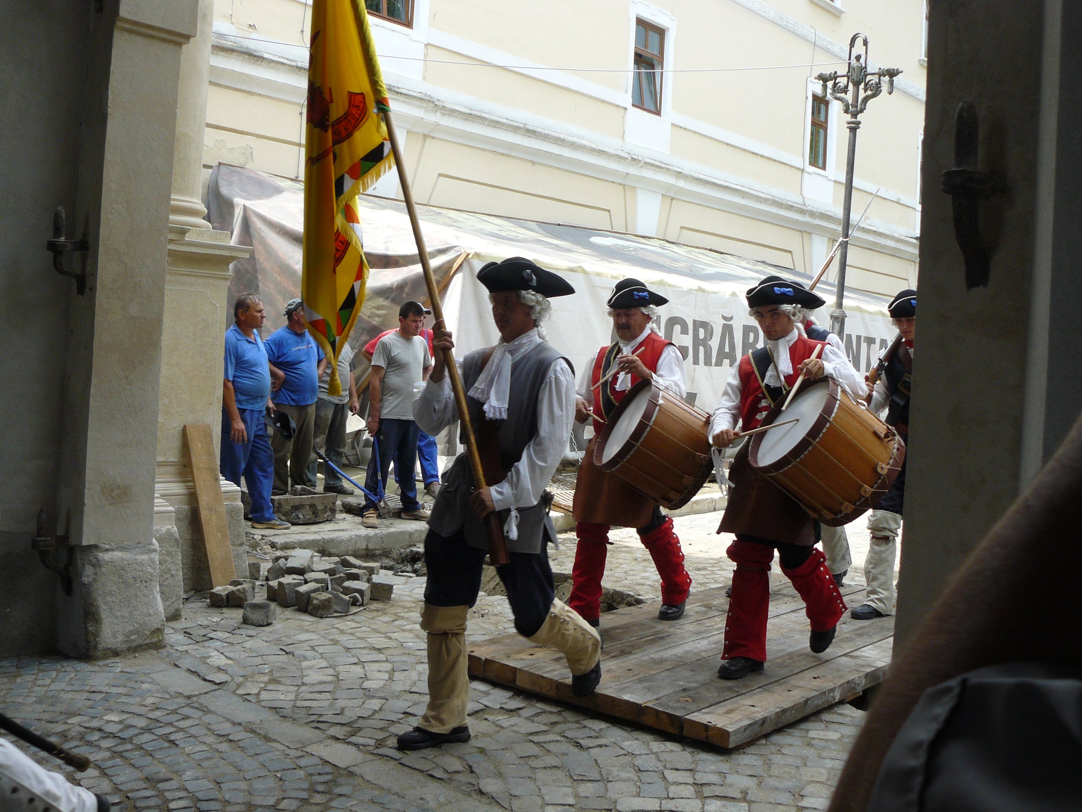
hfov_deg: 51.4
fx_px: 1125
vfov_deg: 39.7
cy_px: 406
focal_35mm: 36
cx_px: 541
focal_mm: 6
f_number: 4
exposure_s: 1/200
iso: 100
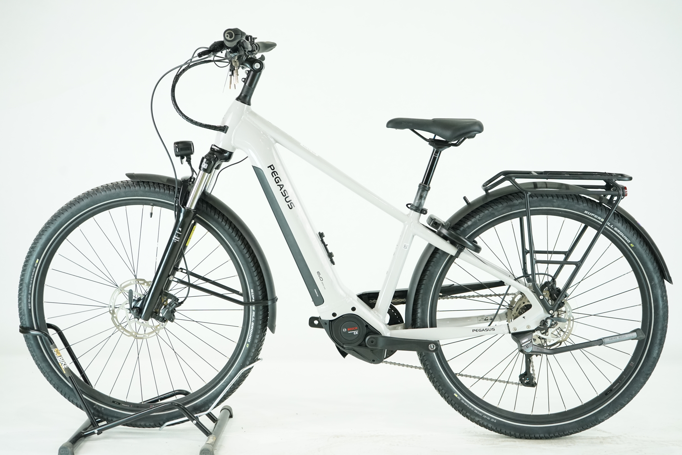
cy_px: 228
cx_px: 341
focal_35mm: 51
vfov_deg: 26.5
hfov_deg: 38.9
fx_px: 966
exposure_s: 1/200
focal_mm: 51
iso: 2500
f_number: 5.6
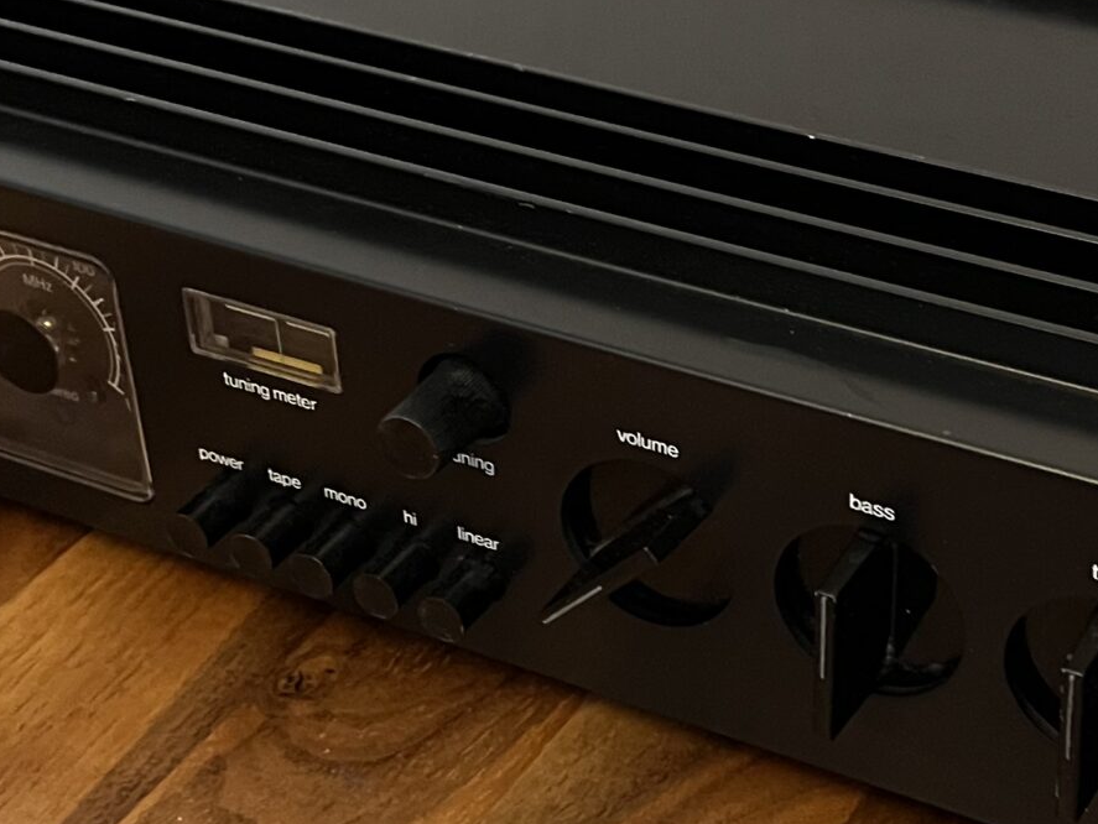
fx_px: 2380
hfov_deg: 25.9
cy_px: 460
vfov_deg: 19.6
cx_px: 720
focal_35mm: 75
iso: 640
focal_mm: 5.1
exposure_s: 1/25
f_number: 1.6
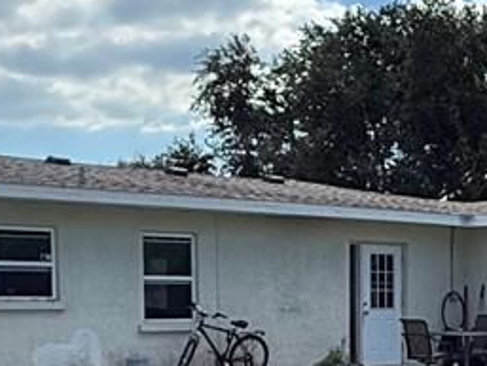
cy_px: 396
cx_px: 462
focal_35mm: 87
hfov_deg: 21.8
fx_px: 1225
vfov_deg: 16.5
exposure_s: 1/2841
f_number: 2.2
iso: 80
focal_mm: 2.22
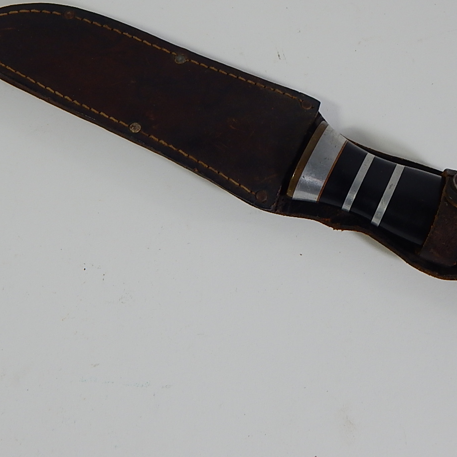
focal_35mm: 59
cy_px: 172
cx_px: 263
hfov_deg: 29.0
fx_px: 881
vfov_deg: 29.0
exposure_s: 1/30
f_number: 3.4
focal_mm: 6.8
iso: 125
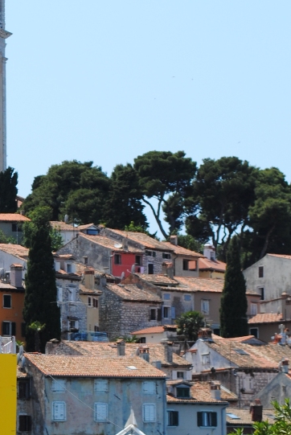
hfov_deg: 5.8
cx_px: -32
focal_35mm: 236
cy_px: 163
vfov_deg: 8.7
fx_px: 2859
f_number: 9
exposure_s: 1/320
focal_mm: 55
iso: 100
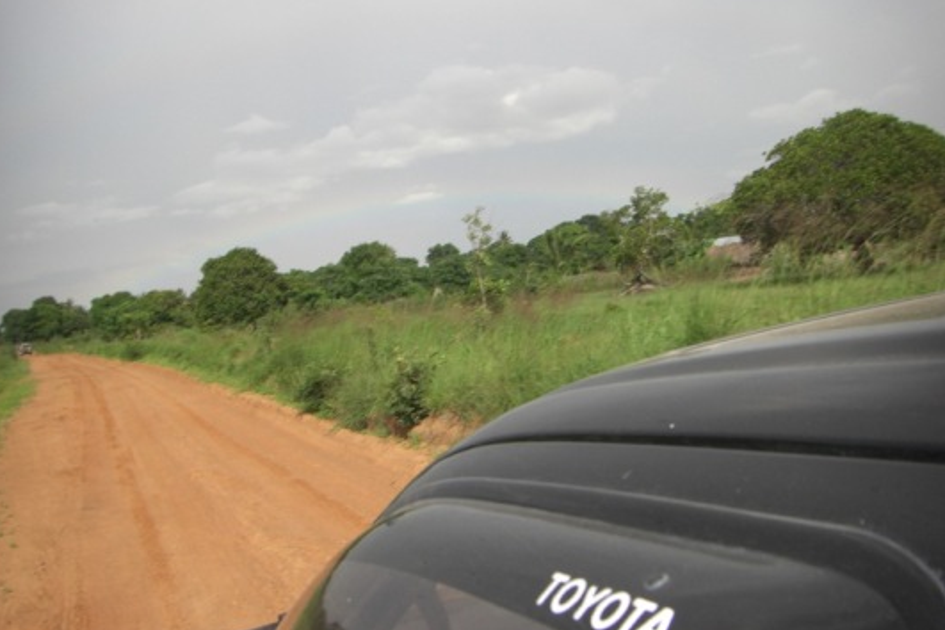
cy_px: 311
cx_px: 470
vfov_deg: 33.4
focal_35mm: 40
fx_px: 1050
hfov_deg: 48.5
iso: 64
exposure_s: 1/800
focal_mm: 6.3
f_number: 3.4
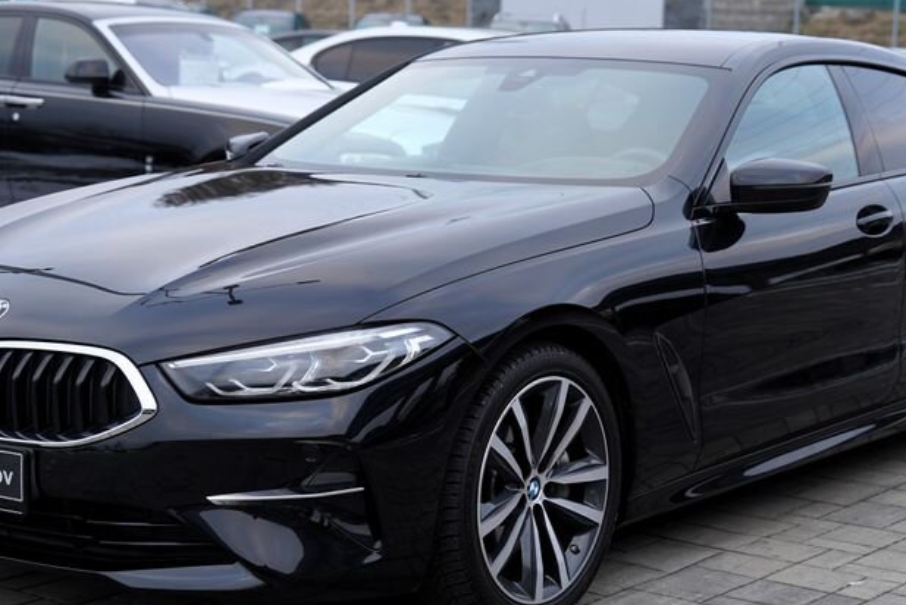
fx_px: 1964
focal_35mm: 78
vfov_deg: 17.5
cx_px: 470
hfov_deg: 26.0
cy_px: 331
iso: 100
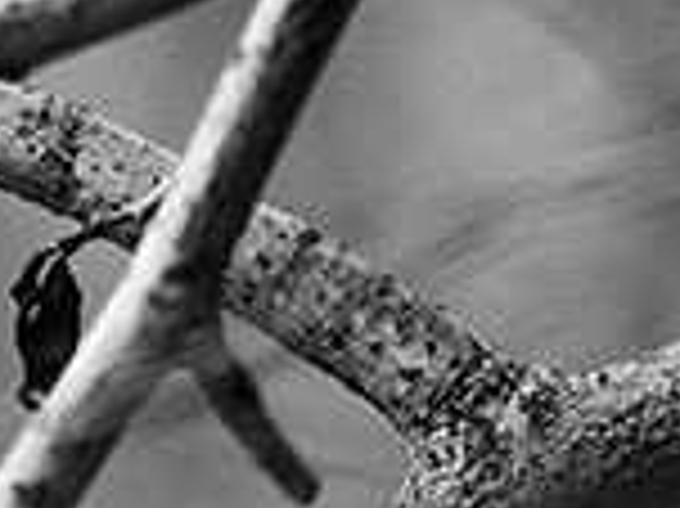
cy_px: -236
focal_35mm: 3812
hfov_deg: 0.5
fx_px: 74824
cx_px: -311
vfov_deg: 0.4
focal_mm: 1200
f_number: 13
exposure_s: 1/1250
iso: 6400
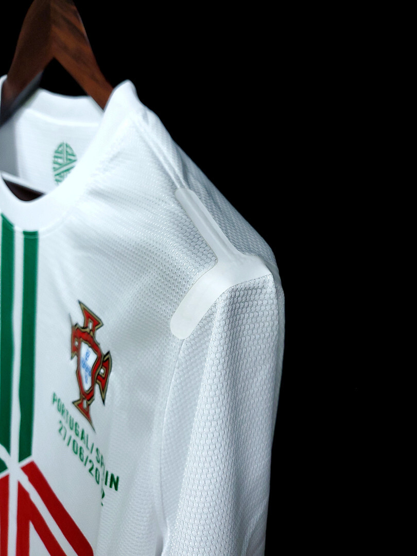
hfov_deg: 53.1
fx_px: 418
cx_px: 208
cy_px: 278
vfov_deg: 67.3
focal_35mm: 26
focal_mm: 4.3
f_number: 1.5
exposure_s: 1/20
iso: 200
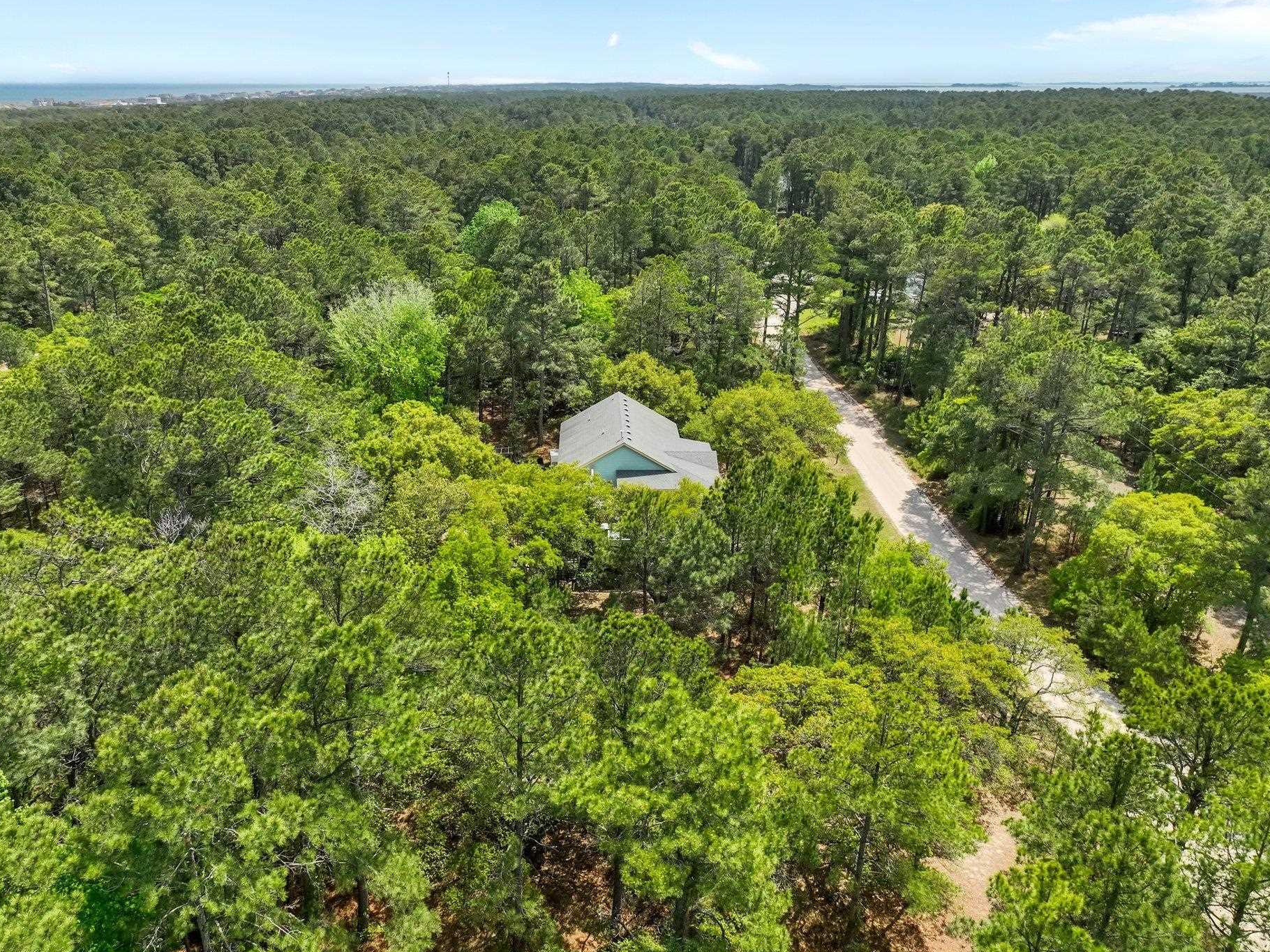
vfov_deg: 51.3
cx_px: 575
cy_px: 473
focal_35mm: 27
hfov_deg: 65.2
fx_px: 990
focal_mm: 12.29
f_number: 2.8
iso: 140
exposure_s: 1/2000
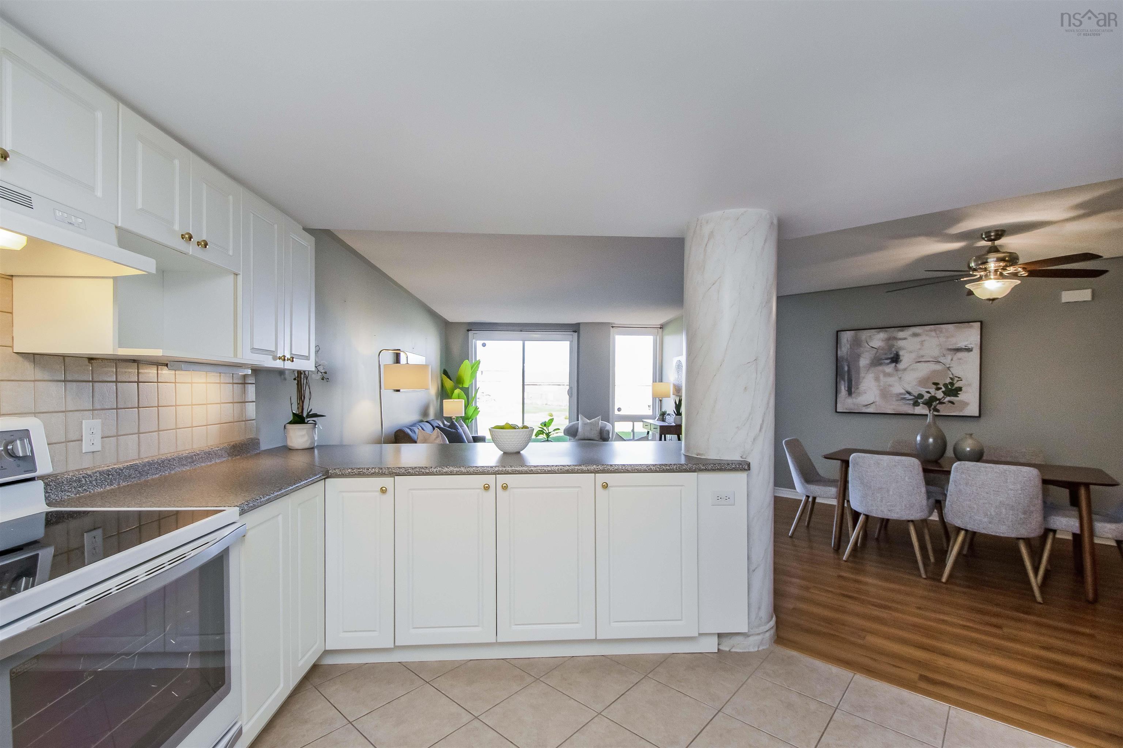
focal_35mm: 15
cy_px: 374
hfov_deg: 100.4
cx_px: 562
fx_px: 468
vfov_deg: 77.3
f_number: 6.3
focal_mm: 10
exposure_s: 1/100
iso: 800
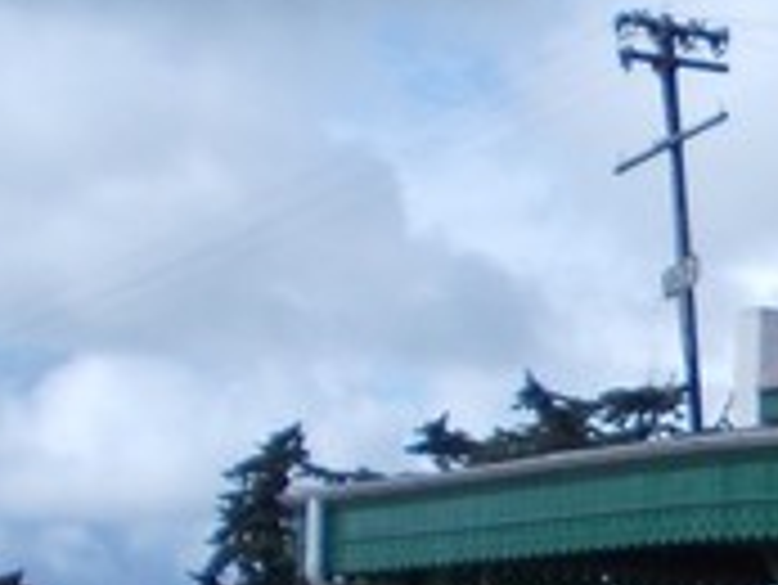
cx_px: 1430
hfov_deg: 10.9
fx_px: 3778
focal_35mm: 168
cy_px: 612
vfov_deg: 8.8
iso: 80
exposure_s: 1/320
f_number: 6.2
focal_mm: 5.3
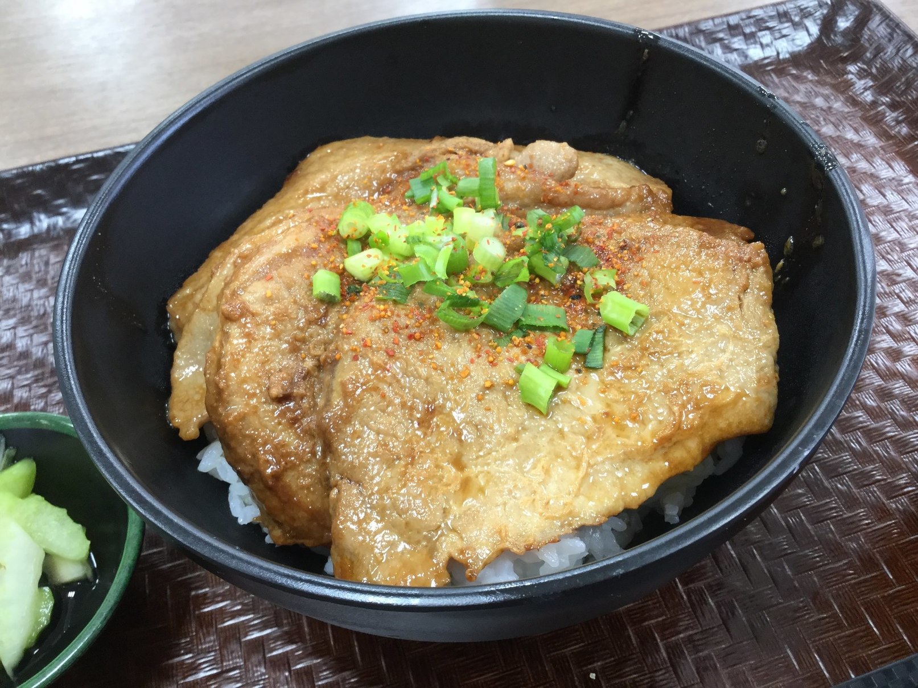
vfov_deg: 45.4
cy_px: 344
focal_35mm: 31
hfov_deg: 58.3
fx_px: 822
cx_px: 459
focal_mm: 3.3
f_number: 2.4
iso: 50
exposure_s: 1/30
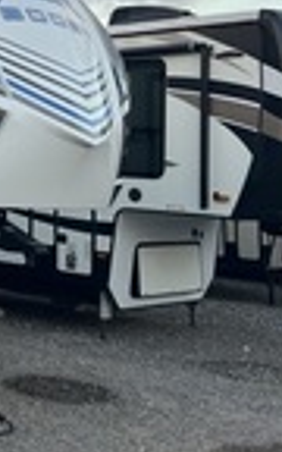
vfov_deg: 29.9
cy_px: 89
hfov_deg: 16.3
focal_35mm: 67
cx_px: -229
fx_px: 824
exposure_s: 1/341
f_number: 1.5
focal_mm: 5.7
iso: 50
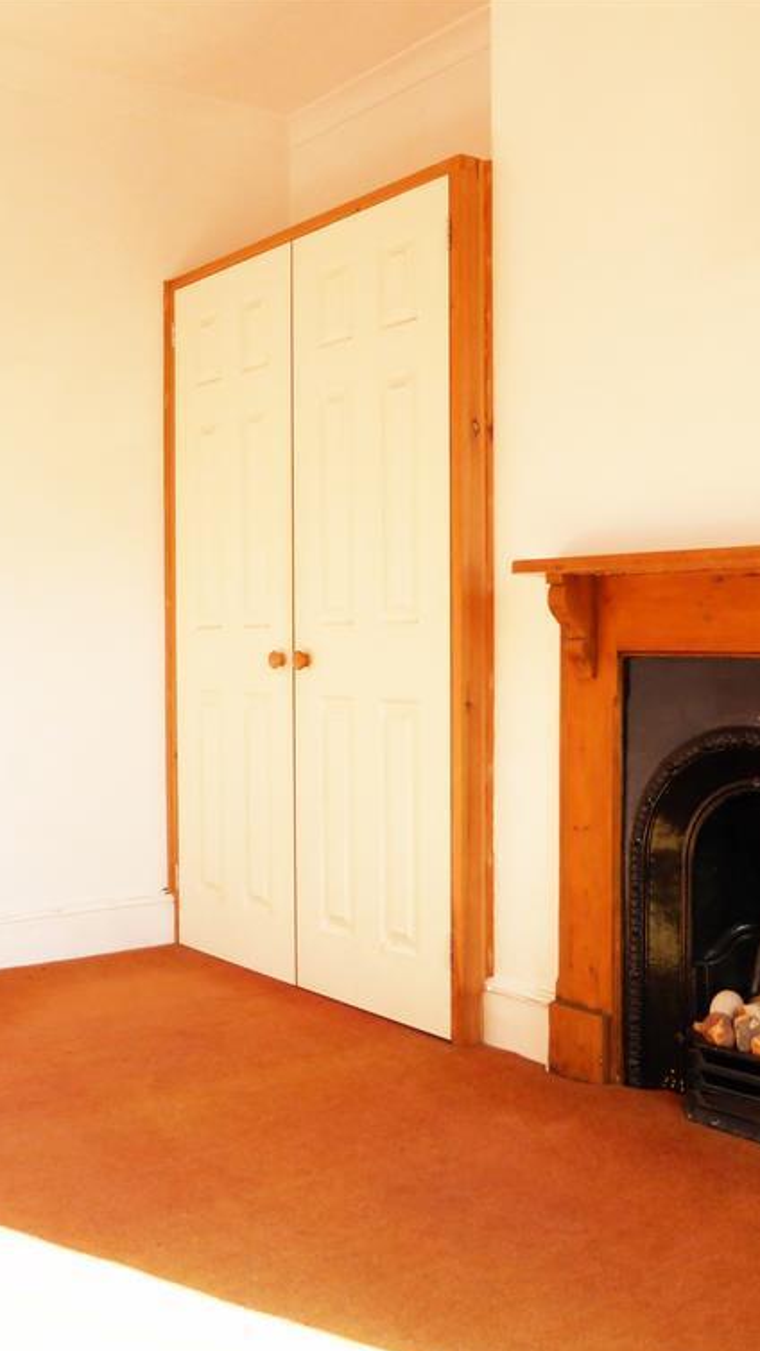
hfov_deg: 31.8
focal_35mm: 37
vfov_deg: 54.0
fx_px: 1326
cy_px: 681
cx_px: 272
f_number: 3.5
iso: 100
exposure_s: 1/100
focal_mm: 4.3
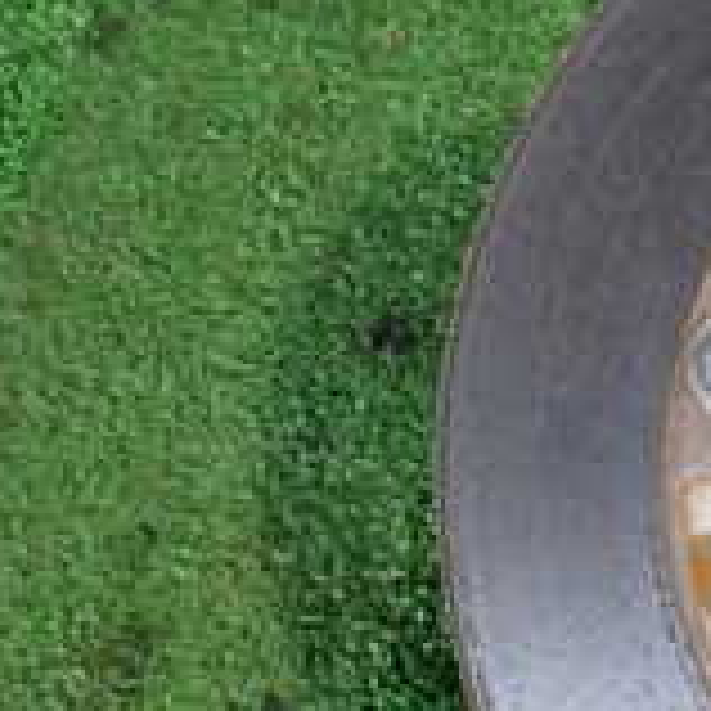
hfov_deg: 13.3
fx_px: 2812
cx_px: 1161
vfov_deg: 14.4
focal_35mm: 121
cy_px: 396
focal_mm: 6.37
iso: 320
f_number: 2.5
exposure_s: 1/40
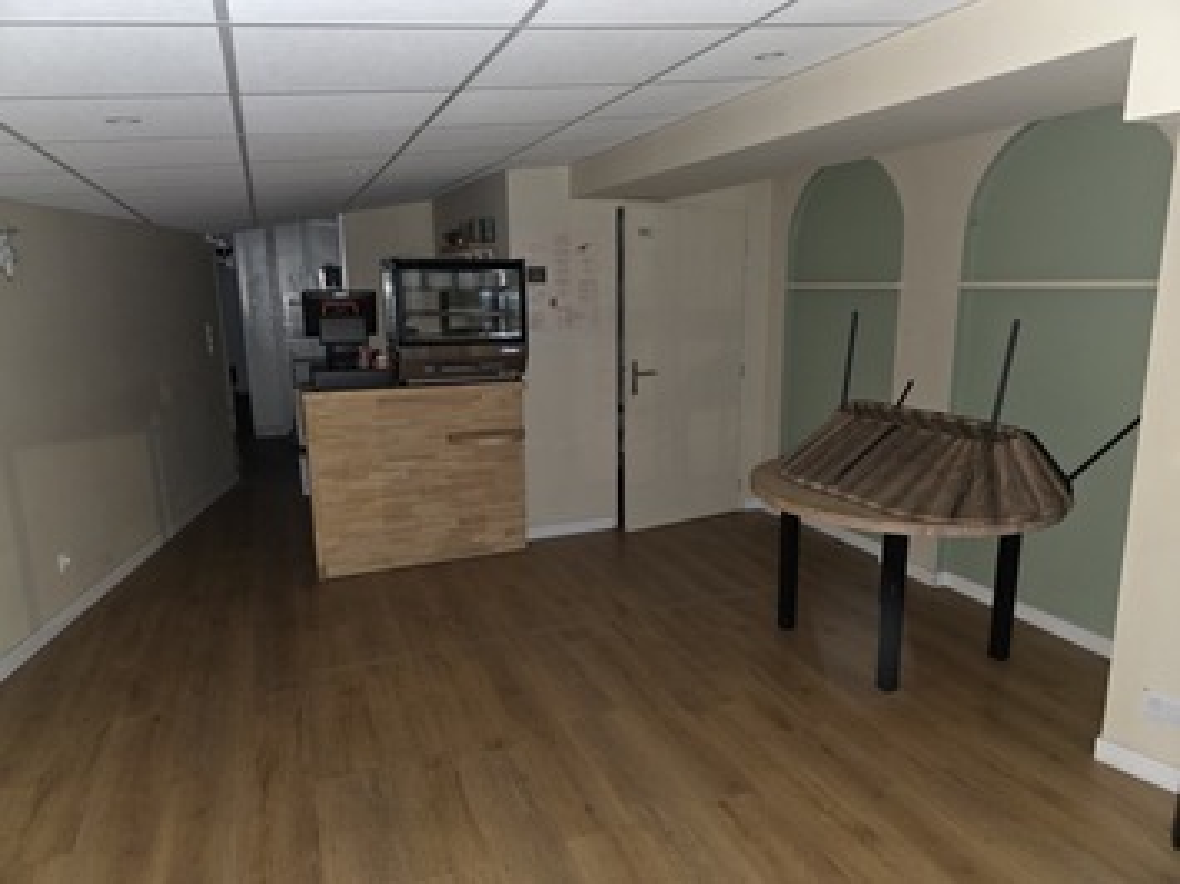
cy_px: 442
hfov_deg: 73.9
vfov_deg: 58.9
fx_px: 784
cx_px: 590
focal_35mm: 23
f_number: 1.7
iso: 320
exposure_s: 1/12
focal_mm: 6.3
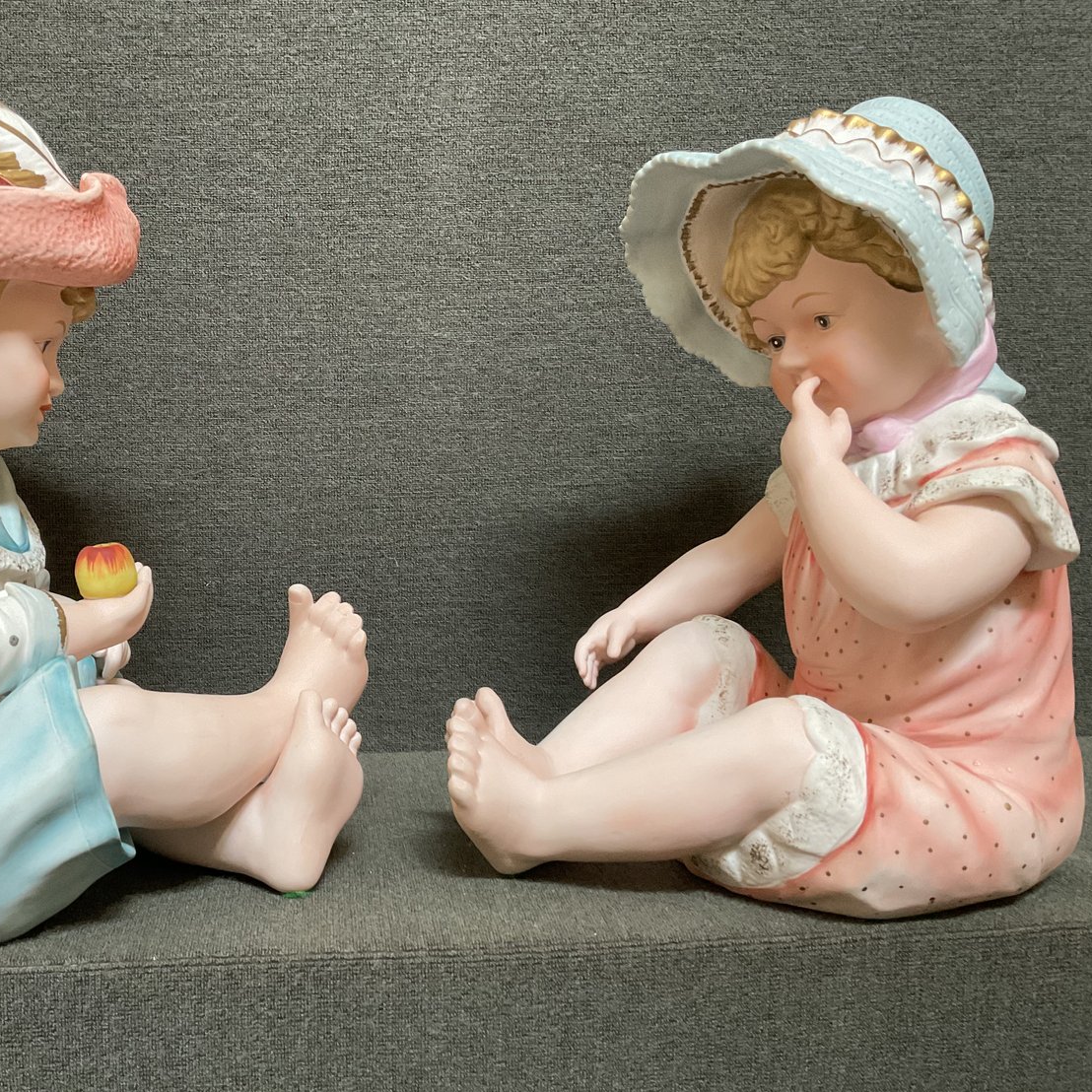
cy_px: 544
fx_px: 1249
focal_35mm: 35
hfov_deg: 46.4
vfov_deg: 47.2
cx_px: 351
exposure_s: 1/60
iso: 160
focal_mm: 3
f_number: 1.8
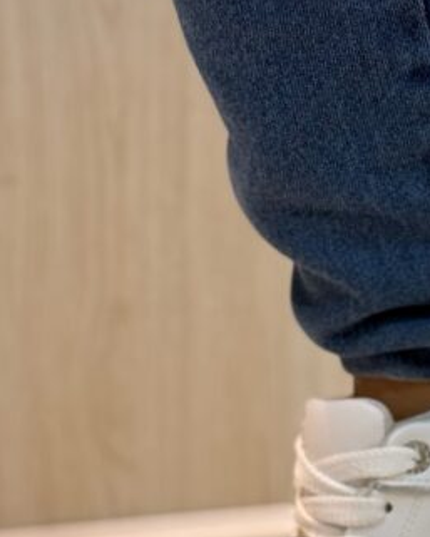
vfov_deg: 13.9
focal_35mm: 136
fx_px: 2162
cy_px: 576
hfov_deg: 11.1
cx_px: 569
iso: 80
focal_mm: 6.76
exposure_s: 1/122
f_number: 1.78
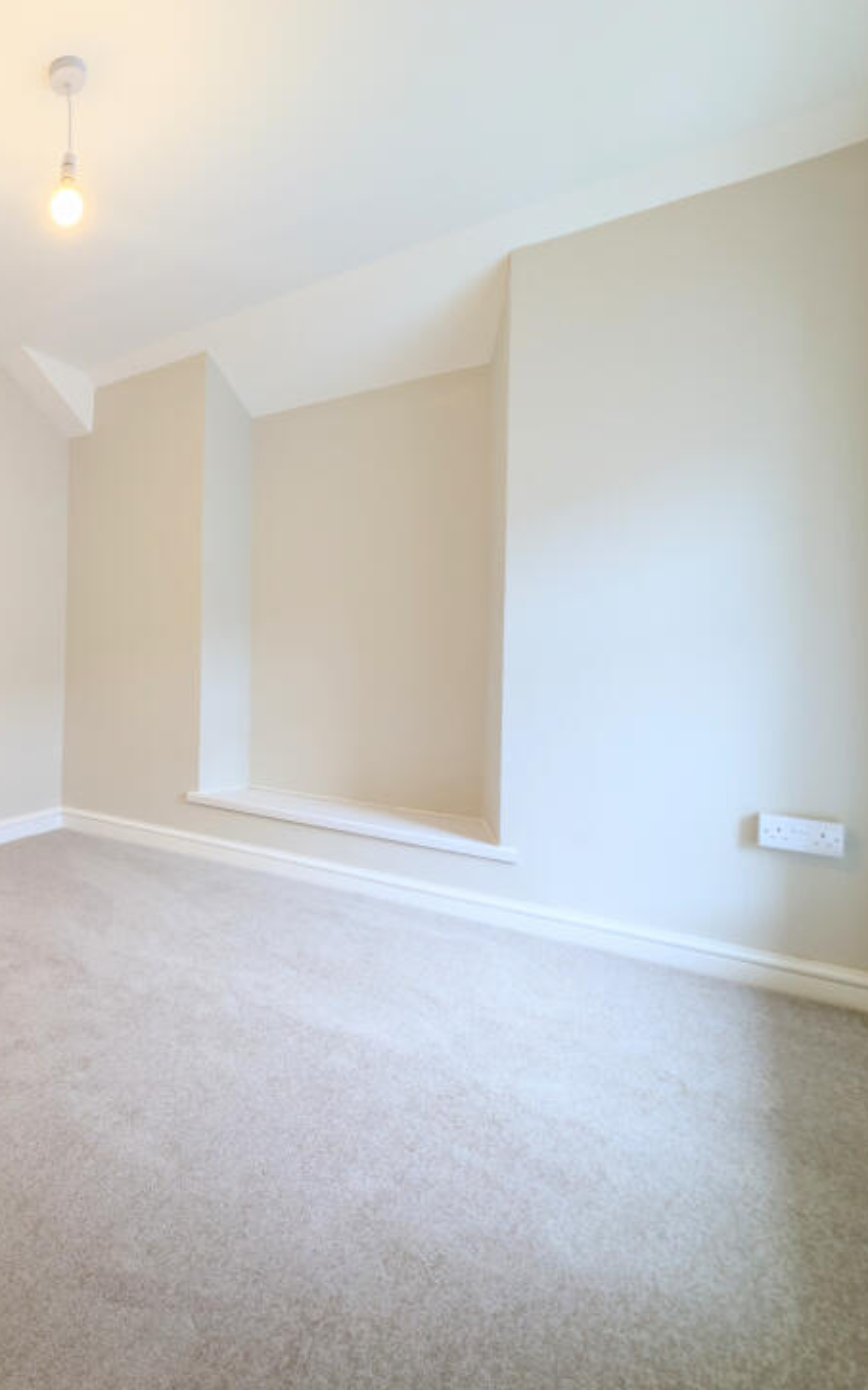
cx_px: 21
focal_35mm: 18
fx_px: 681
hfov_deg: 53.0
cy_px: 657
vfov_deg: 91.0
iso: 37
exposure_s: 1/18.6
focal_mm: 2.23
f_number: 1.95
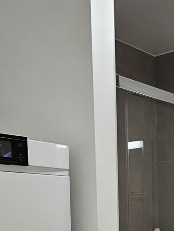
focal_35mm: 58
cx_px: 188
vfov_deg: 29.6
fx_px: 388
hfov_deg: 23.8
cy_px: 260
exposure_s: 1/70.8
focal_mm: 2.2
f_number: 2.2
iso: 100
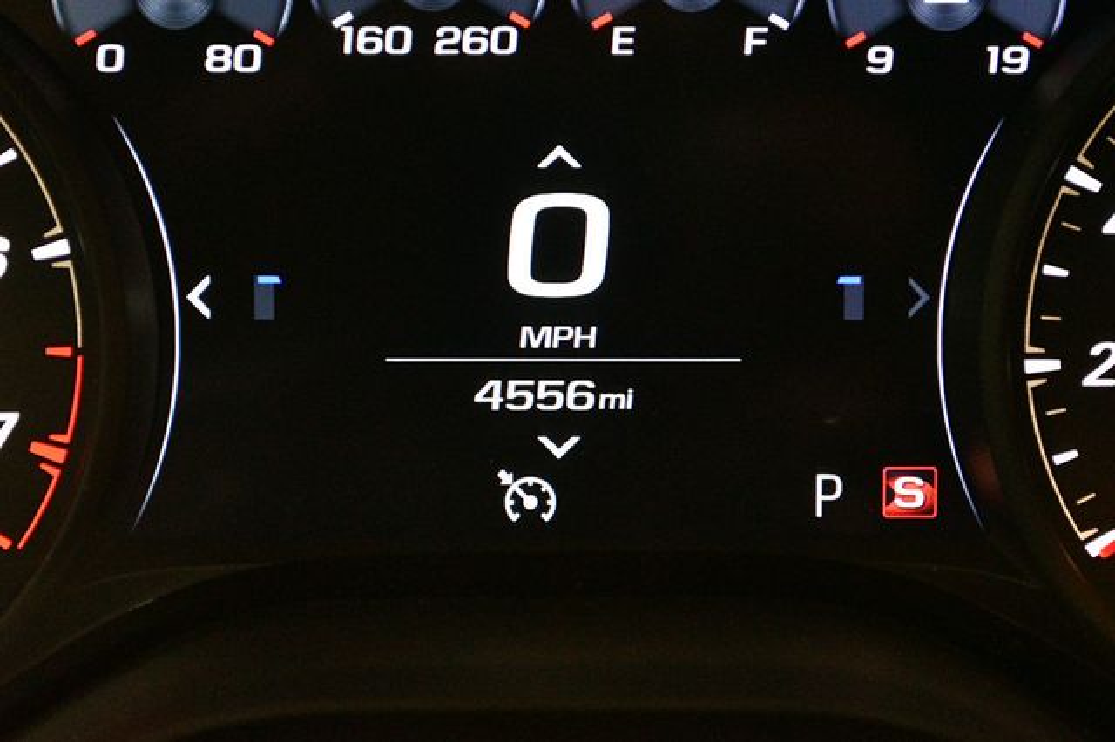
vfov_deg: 17.5
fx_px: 2414
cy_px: 371
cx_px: 558
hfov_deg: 26.0
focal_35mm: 78
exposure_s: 1/60
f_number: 5.6
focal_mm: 52
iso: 9000
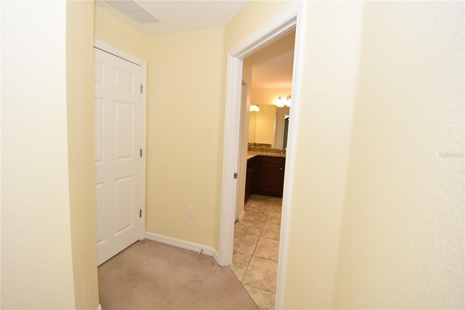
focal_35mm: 15
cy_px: 155
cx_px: 232
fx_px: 194
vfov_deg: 77.3
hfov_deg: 100.4
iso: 400
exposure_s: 1/60
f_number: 4
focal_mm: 10
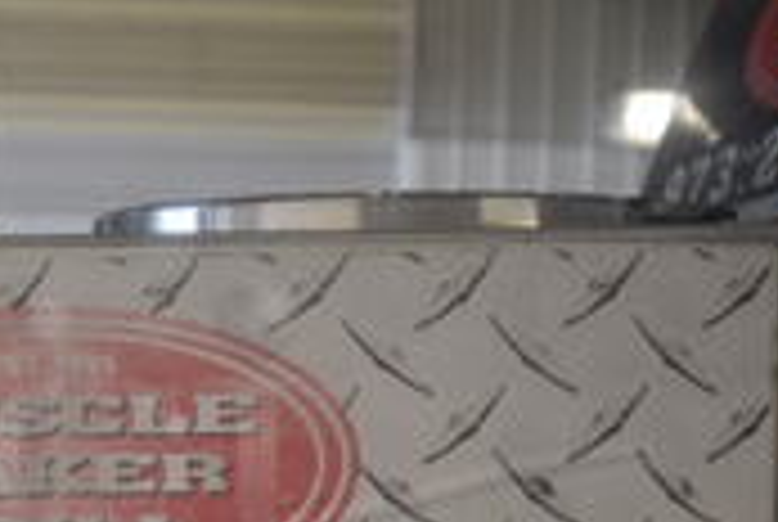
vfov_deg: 16.3
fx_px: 1797
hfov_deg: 23.6
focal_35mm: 83
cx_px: 49
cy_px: 464
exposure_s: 1/250
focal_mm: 20
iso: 560
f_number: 3.8
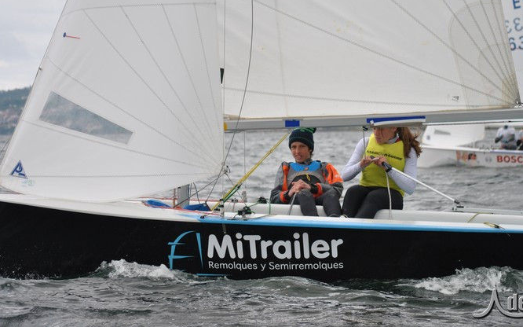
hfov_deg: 14.9
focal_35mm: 140
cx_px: 276
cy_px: 93
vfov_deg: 9.3
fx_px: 1995
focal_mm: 68
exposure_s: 1/640
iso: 100
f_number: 4.2
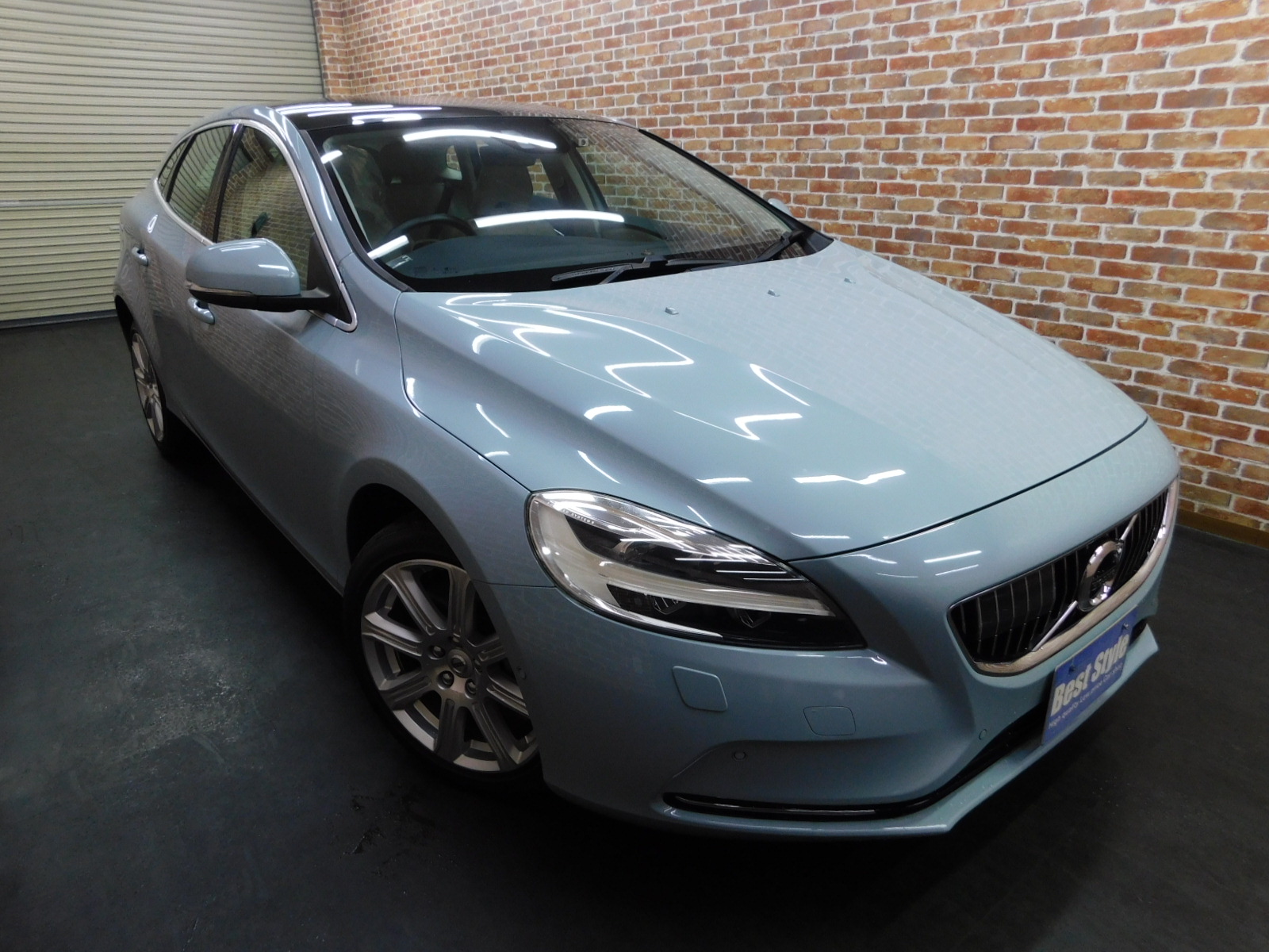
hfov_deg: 73.9
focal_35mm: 23
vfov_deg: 58.9
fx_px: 843
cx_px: 634
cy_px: 476
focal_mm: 4
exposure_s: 1/30
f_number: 3
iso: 200
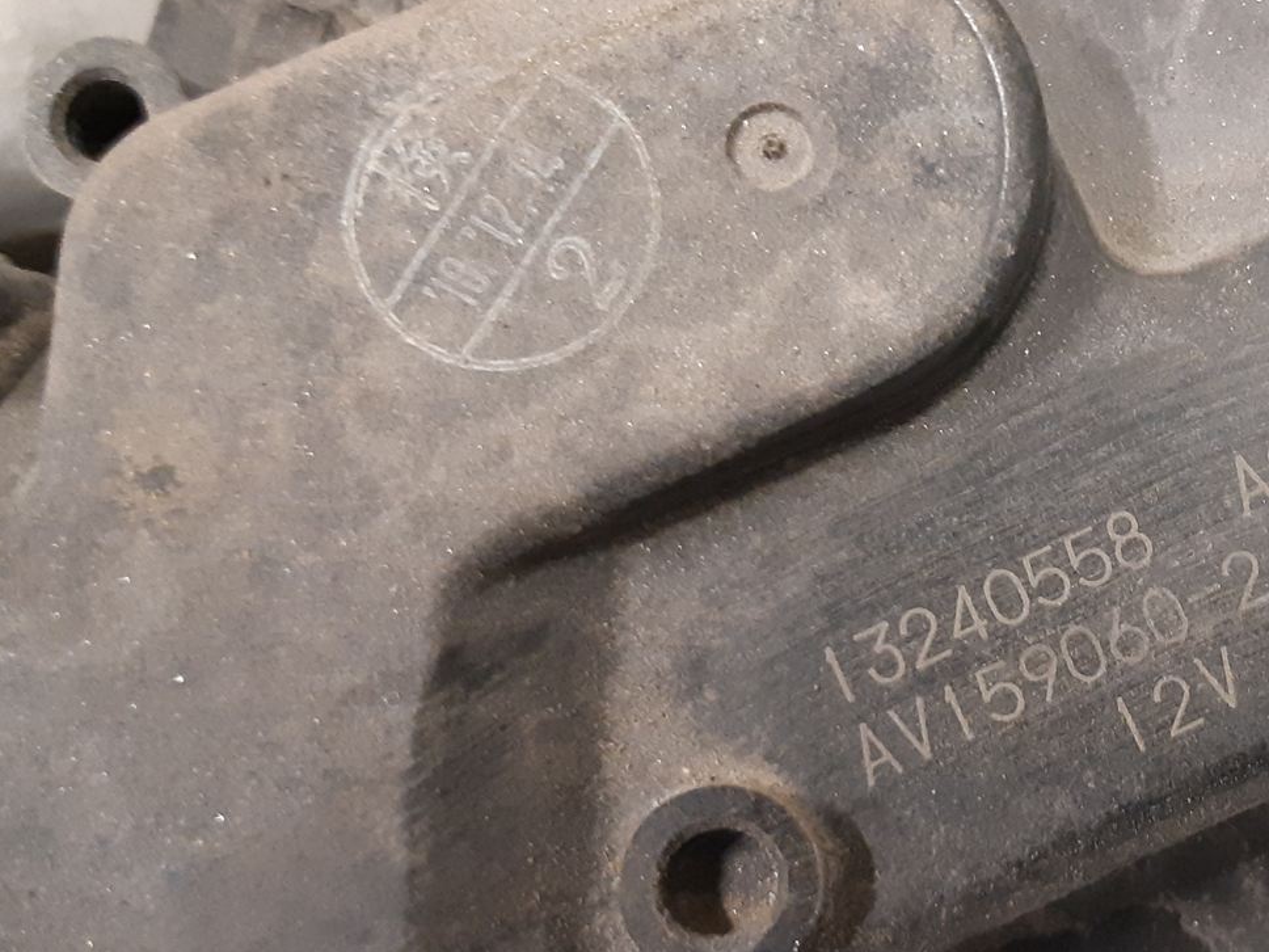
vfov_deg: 26.6
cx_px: 1164
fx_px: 2016
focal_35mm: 55
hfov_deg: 33.0
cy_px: 514
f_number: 1.7
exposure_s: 1/25
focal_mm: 3.93
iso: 250
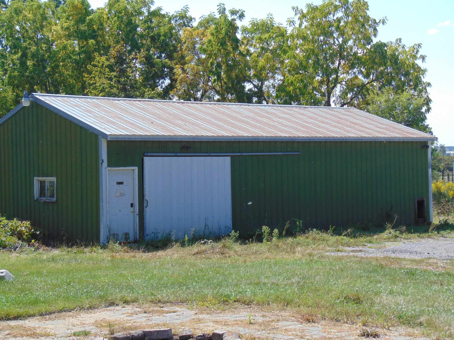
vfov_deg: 20.7
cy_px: 170
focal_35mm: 71
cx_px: 227
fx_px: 931
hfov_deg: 27.4
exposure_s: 1/500
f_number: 3.7
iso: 80
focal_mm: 12.8
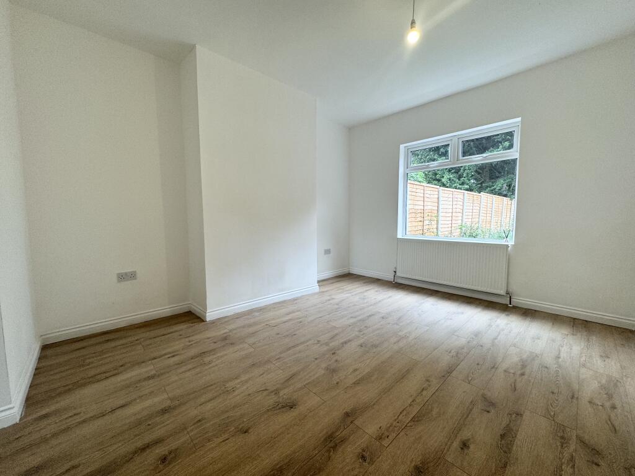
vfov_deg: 85.7
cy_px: 238
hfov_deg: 102.1
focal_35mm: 14
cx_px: 318
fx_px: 257
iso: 80
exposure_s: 1/100
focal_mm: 2.22
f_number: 2.2
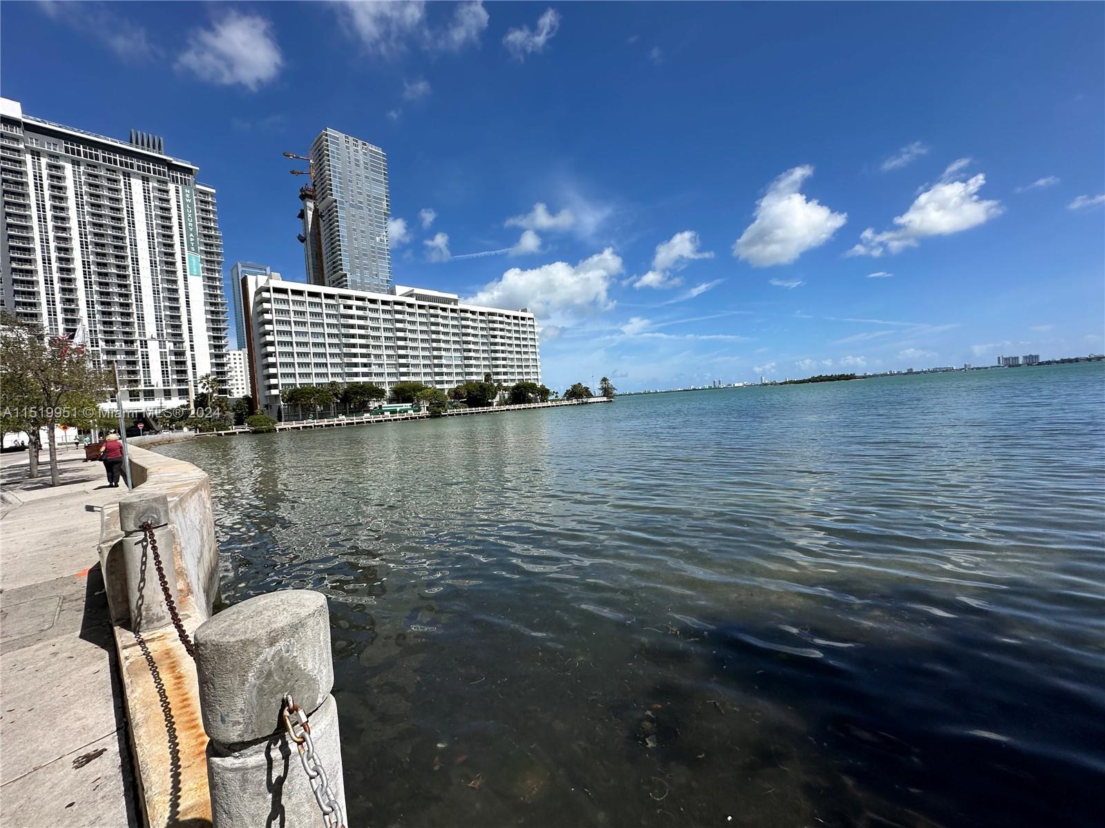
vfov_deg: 85.7
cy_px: 414
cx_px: 552
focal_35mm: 14
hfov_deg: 102.1
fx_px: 447
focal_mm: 2.22
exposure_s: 1/3401
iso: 50
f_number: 2.2
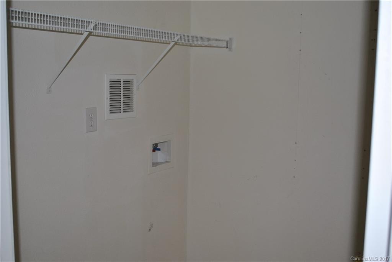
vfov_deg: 34.3
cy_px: 131
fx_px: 425
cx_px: 196
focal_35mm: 39
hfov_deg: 49.5
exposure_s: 1/60
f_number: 4.2
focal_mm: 26
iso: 200
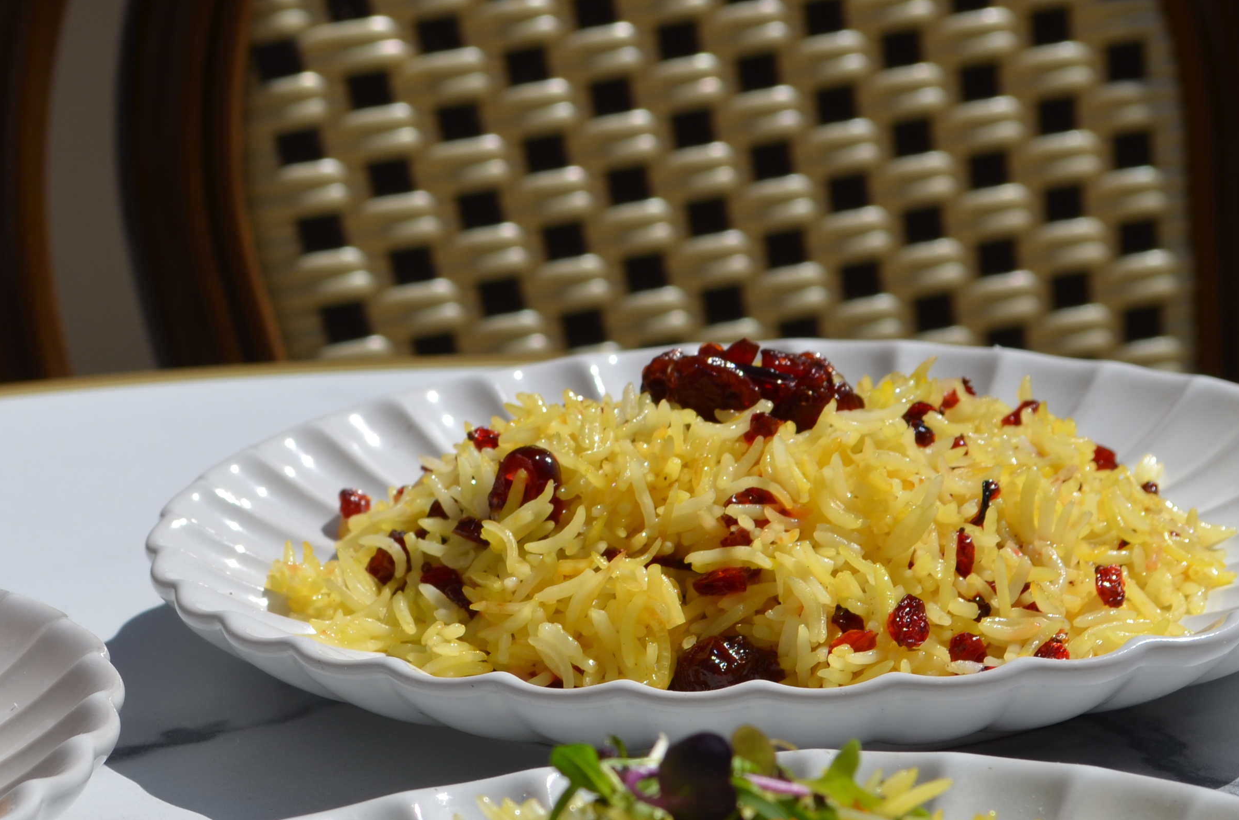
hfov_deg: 13.2
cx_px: 190
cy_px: 804
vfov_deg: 8.8
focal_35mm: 155
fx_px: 5323
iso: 100
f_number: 9
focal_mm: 50
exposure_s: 1/500
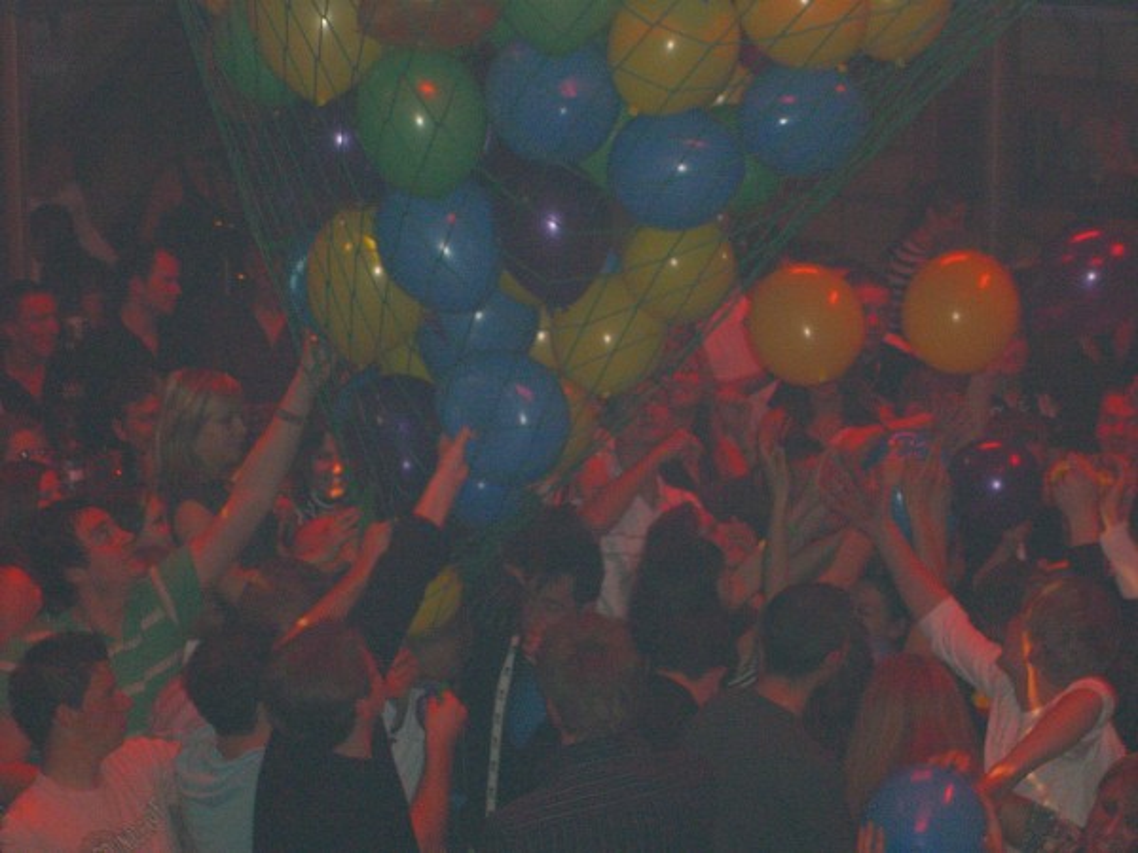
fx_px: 3748
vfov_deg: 13.0
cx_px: 569
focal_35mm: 114
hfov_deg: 17.3
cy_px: 426
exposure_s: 1/60
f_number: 5.1
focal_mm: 23.7
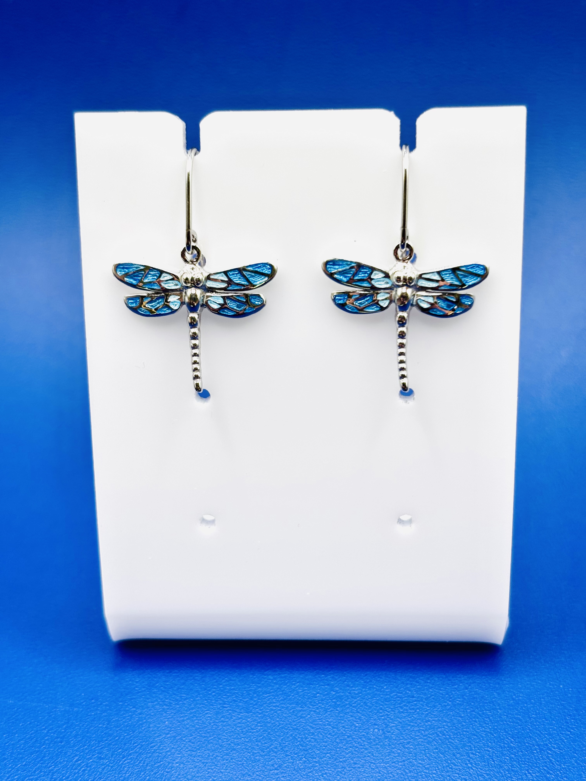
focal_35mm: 52
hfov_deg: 28.0
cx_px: 293
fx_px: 1174
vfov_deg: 36.8
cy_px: 390
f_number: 1.6
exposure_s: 1/225
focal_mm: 5.96
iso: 32
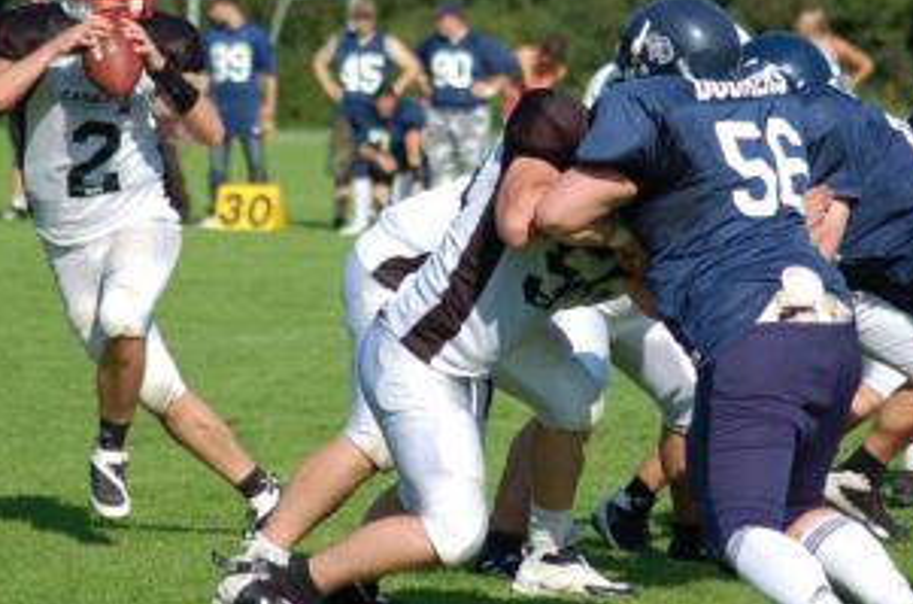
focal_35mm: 305
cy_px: 188
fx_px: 7709
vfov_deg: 4.5
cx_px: 432
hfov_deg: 6.8
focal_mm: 135
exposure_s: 1/1250
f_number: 5
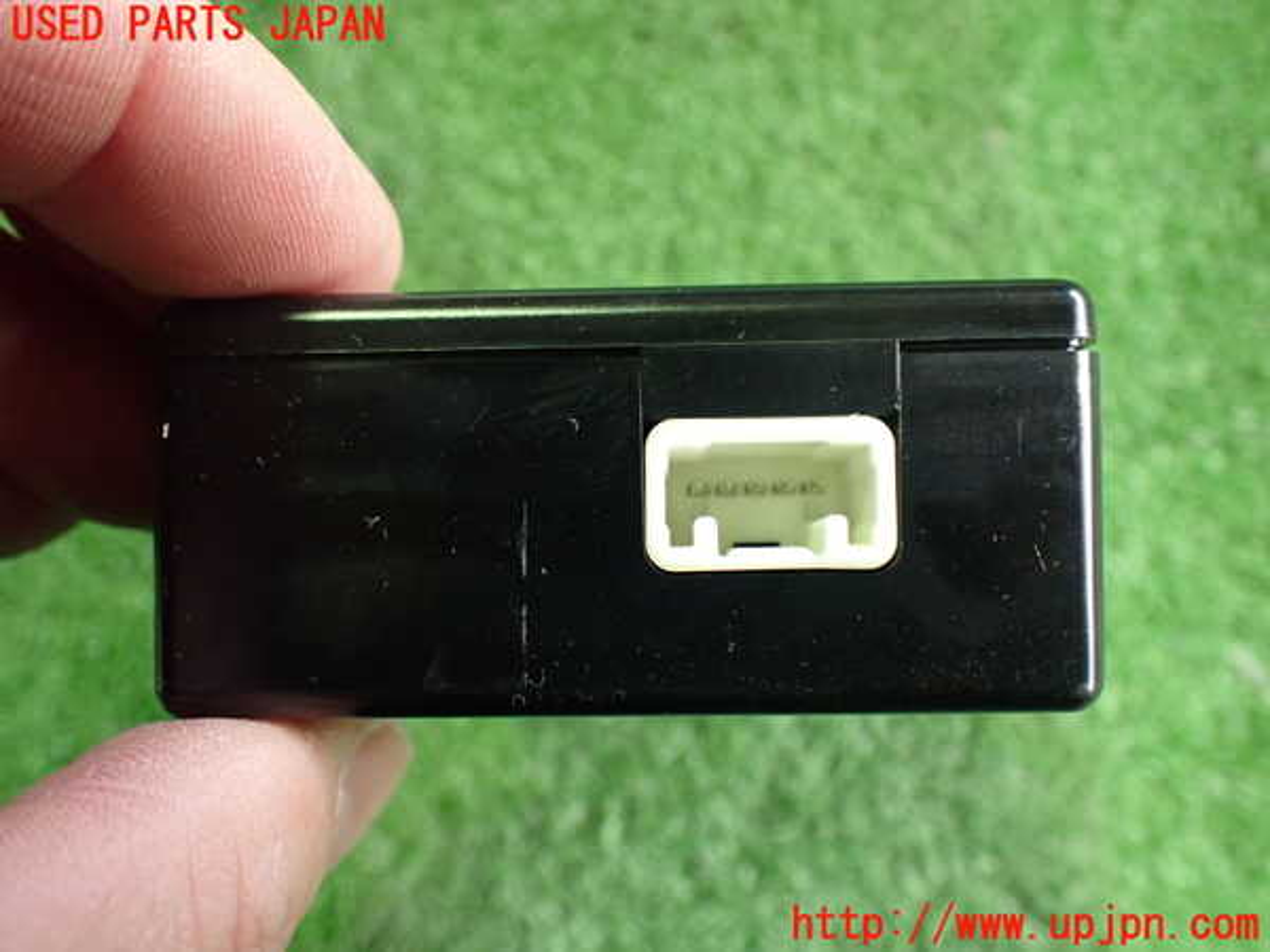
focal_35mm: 30
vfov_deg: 46.8
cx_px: 635
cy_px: 476
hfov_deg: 60.0
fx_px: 1101
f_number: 2.3
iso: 800
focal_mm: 5.4
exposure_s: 1/50
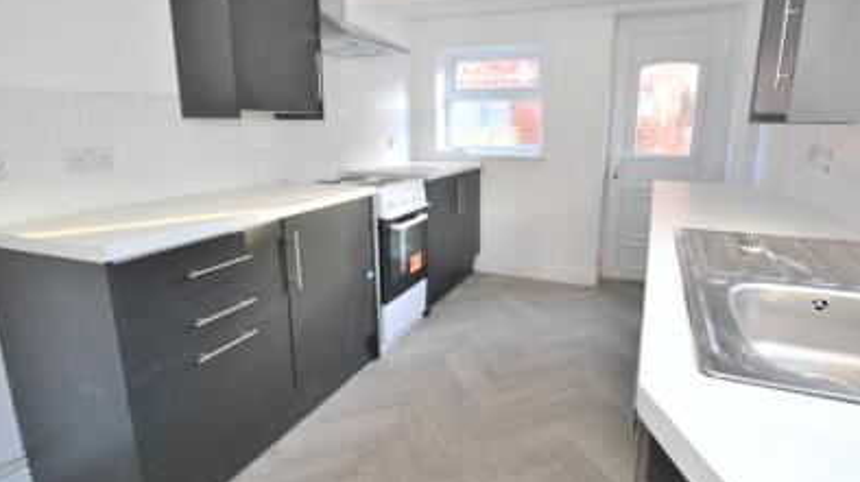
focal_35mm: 19
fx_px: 433
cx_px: 476
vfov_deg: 58.1
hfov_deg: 89.3
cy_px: 210
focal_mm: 10
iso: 900
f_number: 4
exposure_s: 1/60
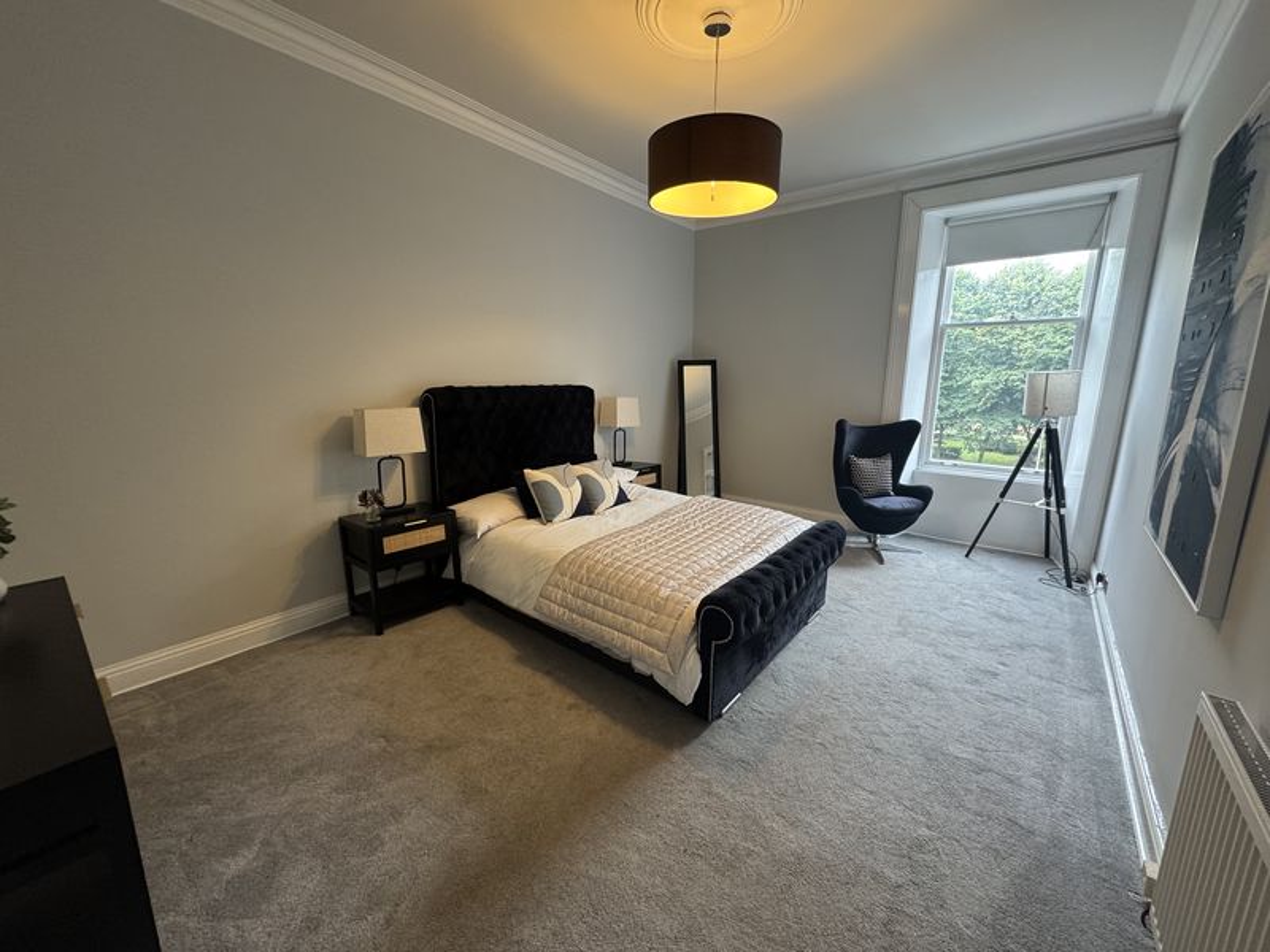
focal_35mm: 14
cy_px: 476
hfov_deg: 102.1
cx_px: 635
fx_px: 514
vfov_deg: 85.7
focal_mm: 2.22
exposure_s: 1/50
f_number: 2.2
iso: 160
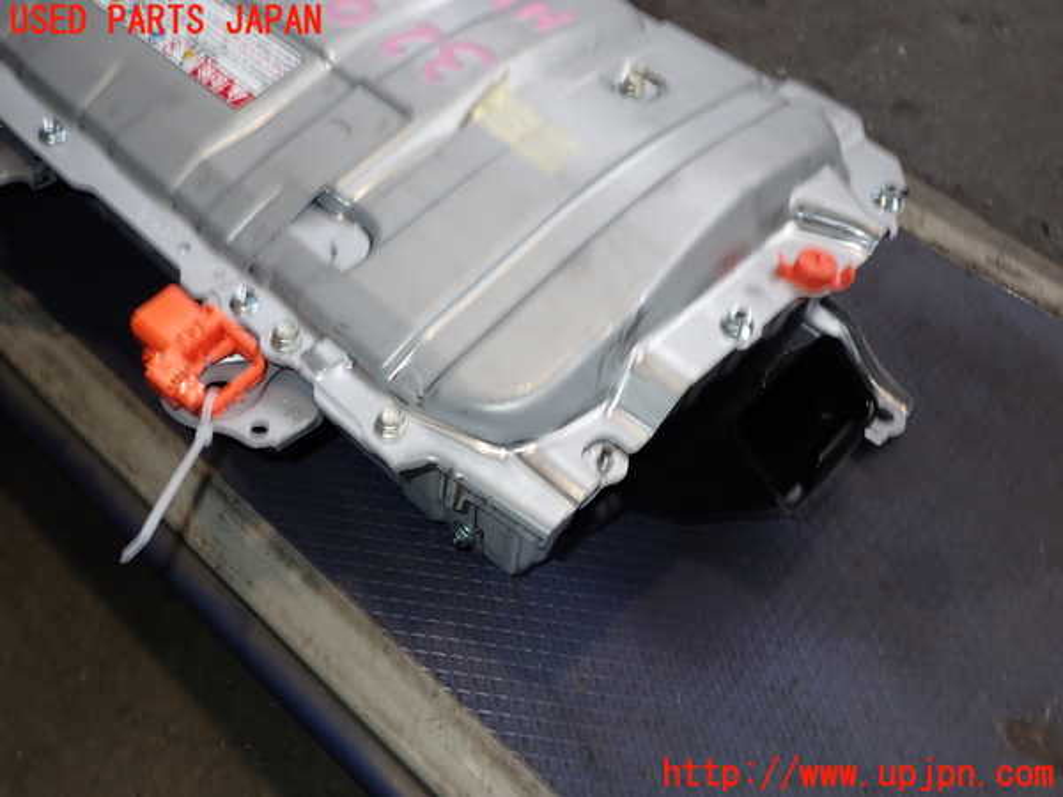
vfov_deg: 46.8
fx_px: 921
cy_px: 398
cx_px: 532
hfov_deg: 60.0
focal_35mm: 30
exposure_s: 1/8
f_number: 6.3
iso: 100
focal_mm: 5.4
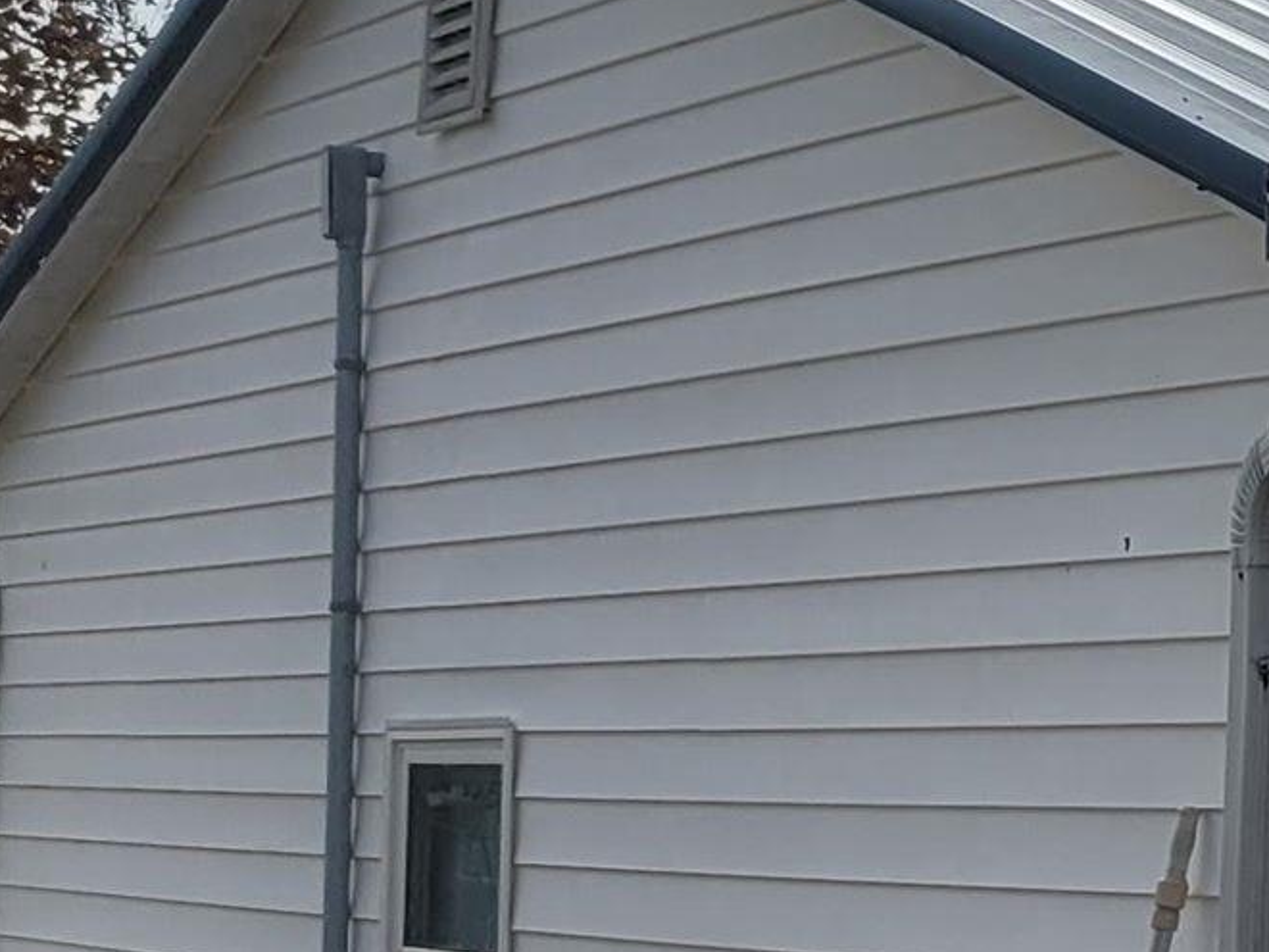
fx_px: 4436
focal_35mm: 121
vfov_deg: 12.2
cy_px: 313
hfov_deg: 13.7
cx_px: 2607
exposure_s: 1/4397
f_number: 1.8
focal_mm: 5.4
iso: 40
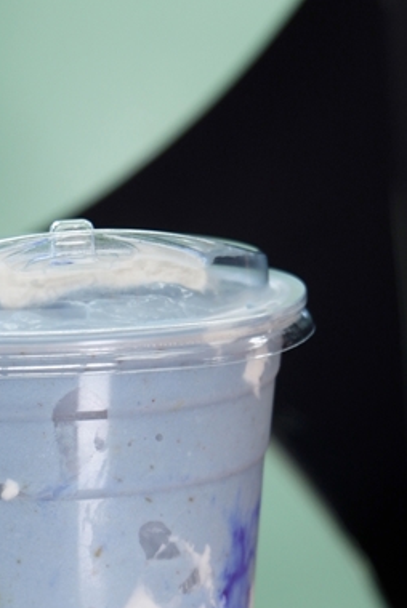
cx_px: 40
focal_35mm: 142
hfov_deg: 9.6
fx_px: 2404
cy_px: 595
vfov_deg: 14.2
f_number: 5.6
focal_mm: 48.4
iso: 320
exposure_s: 1/105
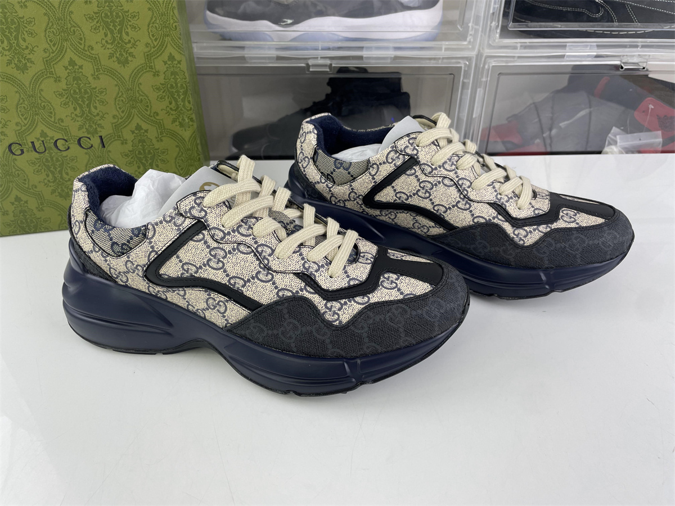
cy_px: 253
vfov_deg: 53.1
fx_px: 507
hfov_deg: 67.3
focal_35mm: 26
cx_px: 338
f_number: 1.6
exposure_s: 1/180
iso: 32
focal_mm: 4.2
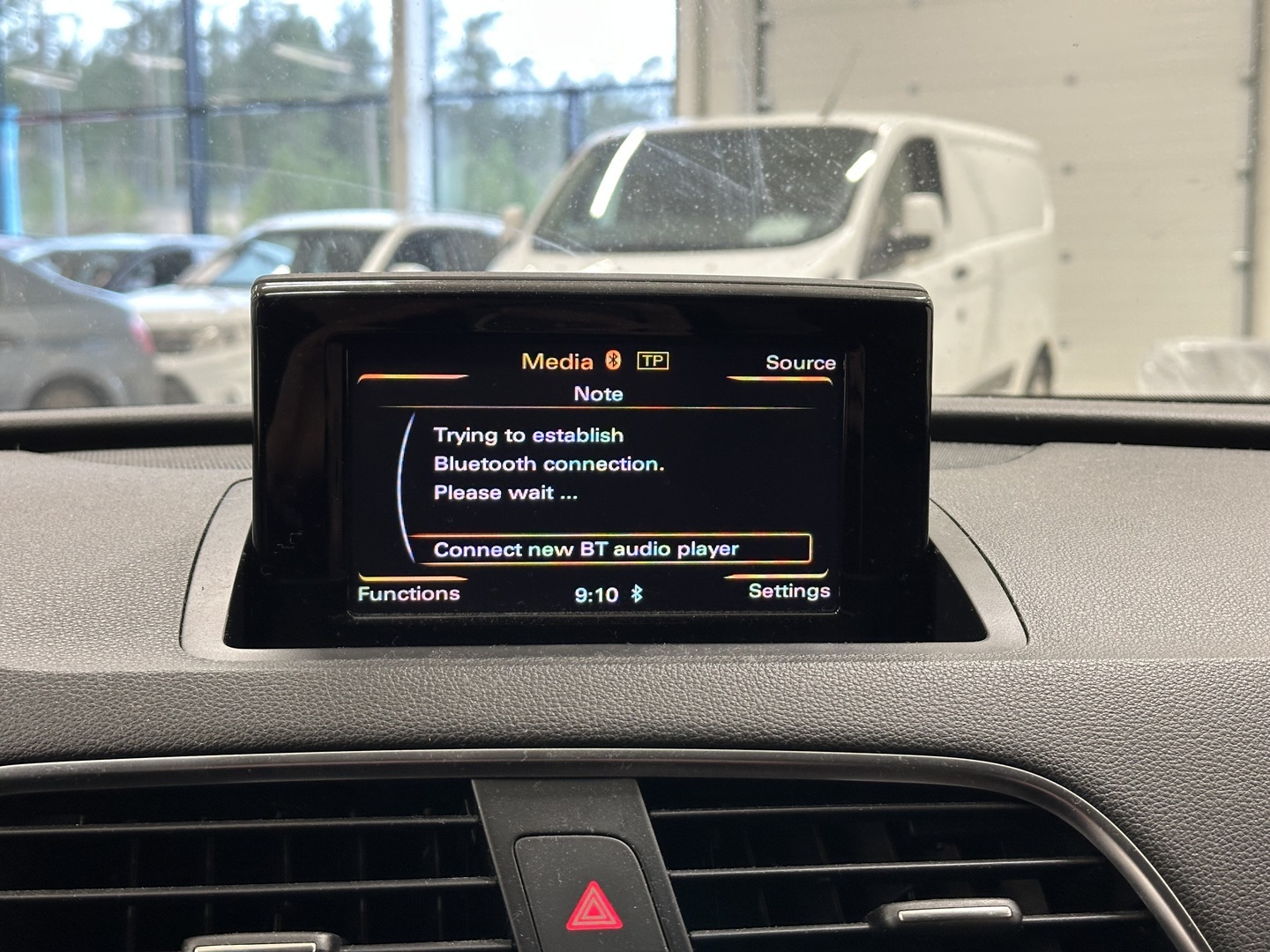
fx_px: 1761
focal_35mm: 48
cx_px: 635
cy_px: 476
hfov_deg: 39.7
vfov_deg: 30.3
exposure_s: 1/60
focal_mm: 6.86
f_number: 1.78
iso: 160
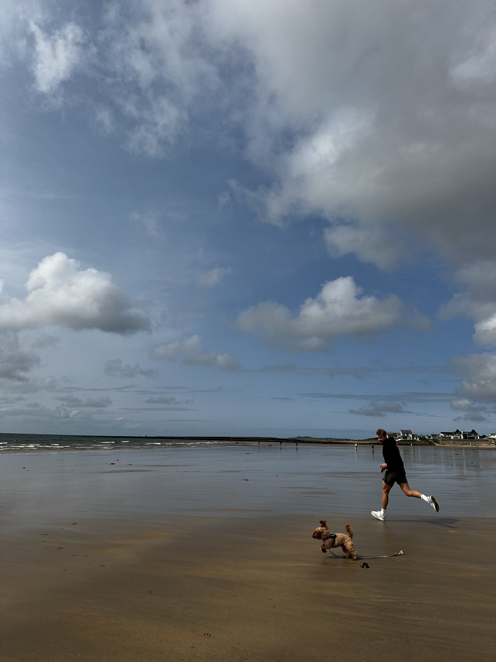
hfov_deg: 56.8
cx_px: 248
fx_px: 459
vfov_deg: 71.6
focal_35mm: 24
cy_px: 331
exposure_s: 1/12048
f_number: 1.78
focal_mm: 6.86
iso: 80
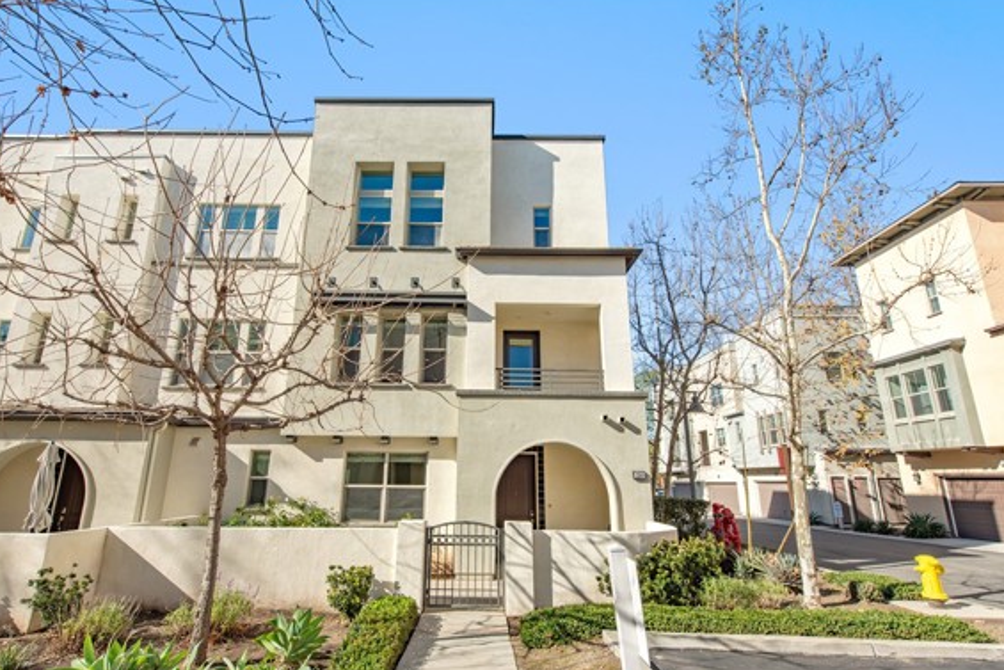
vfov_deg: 70.3
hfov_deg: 93.2
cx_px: 478
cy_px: 363
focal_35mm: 17
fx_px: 474
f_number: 10
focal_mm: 15
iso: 200
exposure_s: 1/400
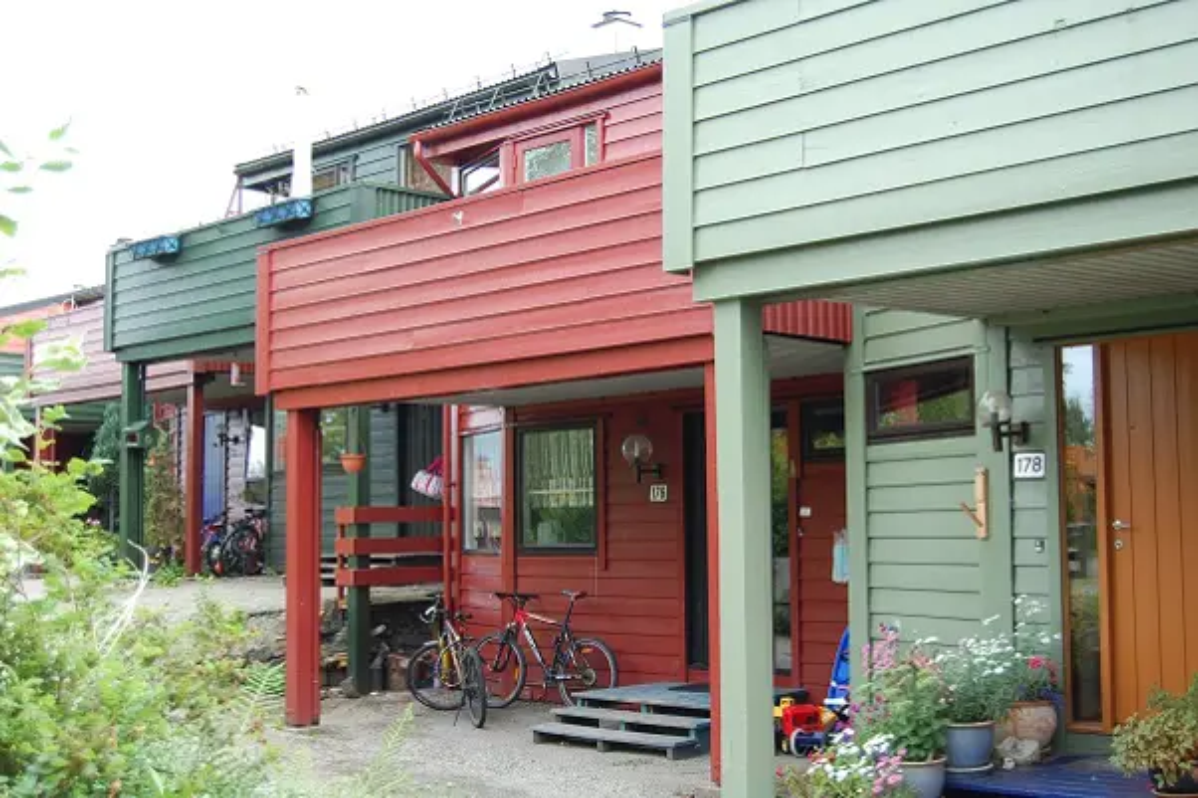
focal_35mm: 46
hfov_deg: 42.3
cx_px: 599
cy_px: 399
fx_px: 1547
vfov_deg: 28.9
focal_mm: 31
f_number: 5.6
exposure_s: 1/125
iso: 280
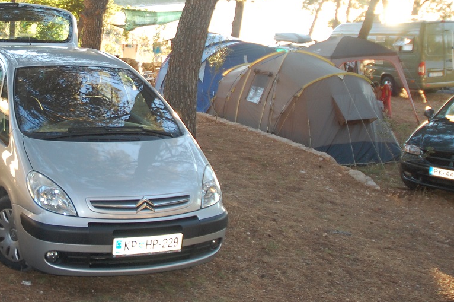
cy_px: 90
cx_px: 39
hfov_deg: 35.2
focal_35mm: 53
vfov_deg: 25.3
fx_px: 668
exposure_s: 1/125
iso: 400
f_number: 3.5
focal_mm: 18
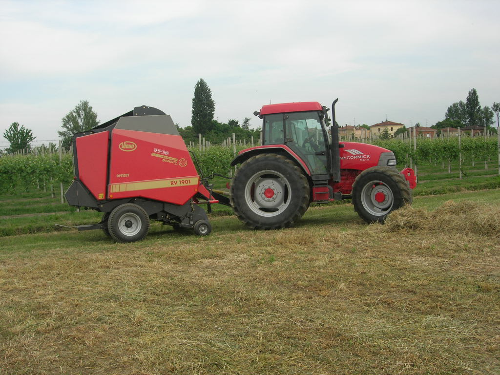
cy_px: 188
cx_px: 250
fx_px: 549
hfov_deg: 49.0
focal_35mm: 38
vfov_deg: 37.7
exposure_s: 1/262
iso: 64
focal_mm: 7.8
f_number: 4.8
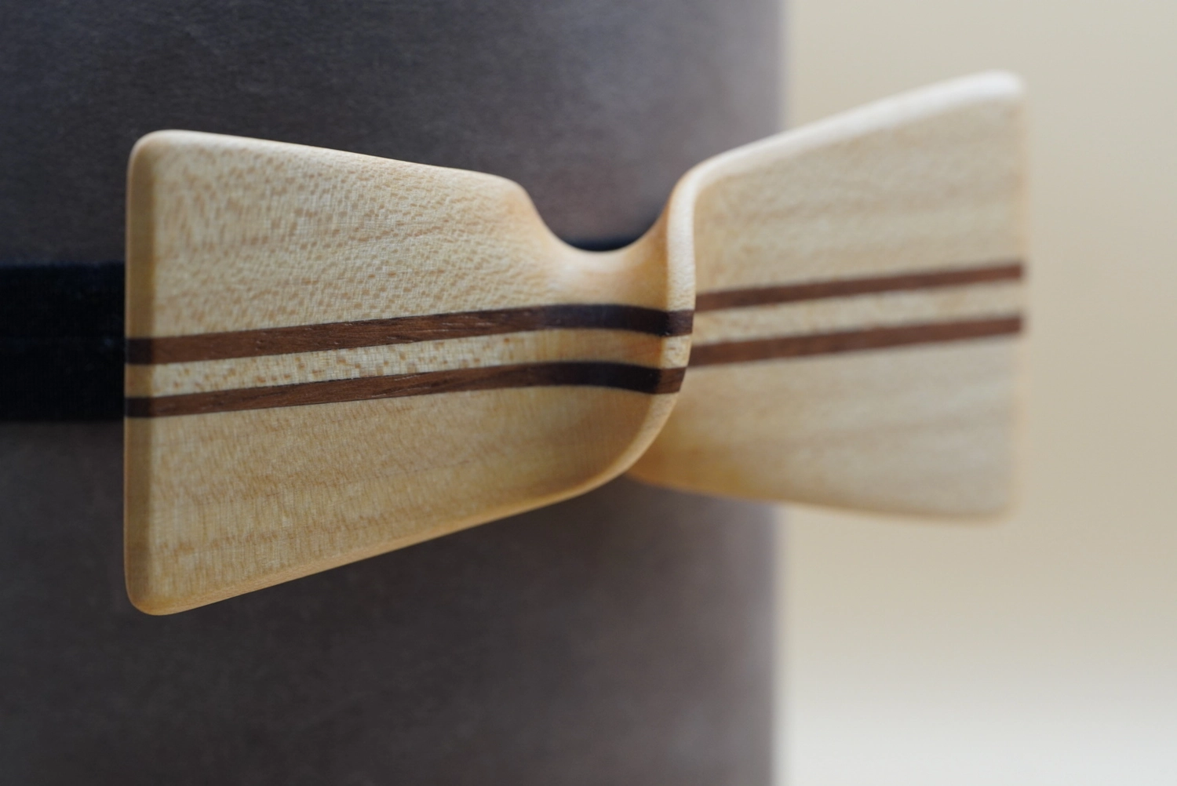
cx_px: 588
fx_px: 4416
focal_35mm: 135
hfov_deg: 15.2
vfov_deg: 10.2
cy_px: 393
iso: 640
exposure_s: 1/160
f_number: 4
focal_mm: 90
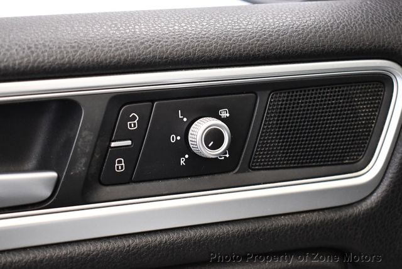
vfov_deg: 21.3
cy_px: 134
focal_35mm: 64
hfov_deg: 31.4
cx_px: 201
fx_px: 715
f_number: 4.5
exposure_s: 1/100
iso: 3200
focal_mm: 32
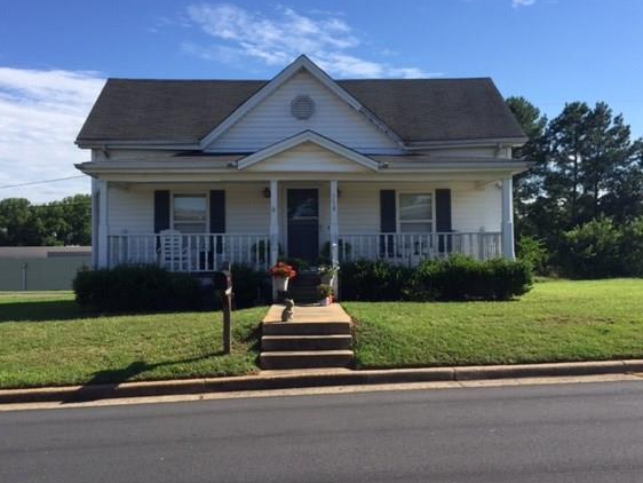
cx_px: 302
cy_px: 235
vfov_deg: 43.0
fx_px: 613
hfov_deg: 55.3
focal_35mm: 33
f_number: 2.2
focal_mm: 4.15
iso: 32
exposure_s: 1/1582
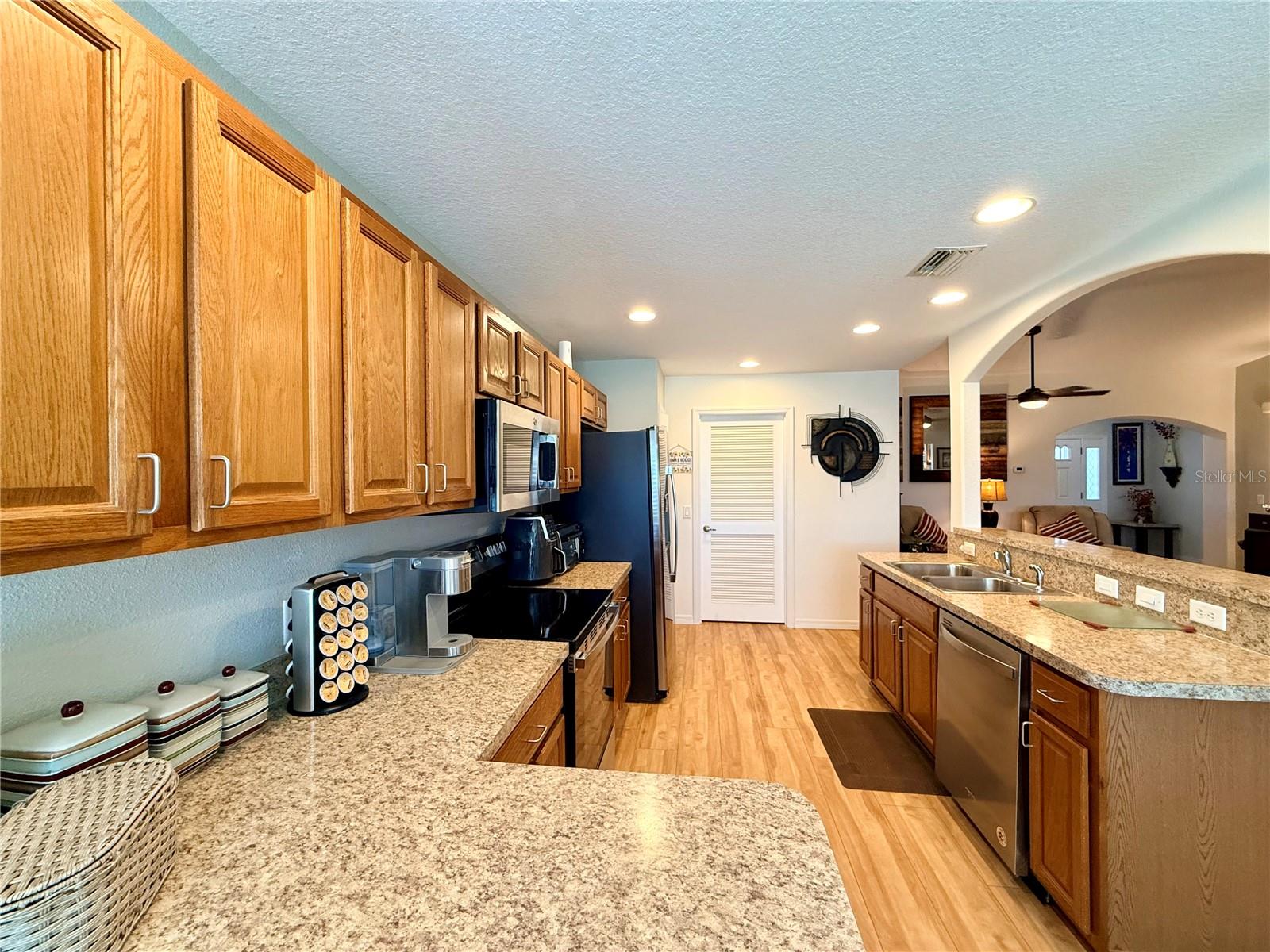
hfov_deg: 102.1
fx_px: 514
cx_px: 635
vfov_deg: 85.7
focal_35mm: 14
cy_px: 476
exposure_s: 1/60
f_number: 2.2
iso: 200
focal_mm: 2.22
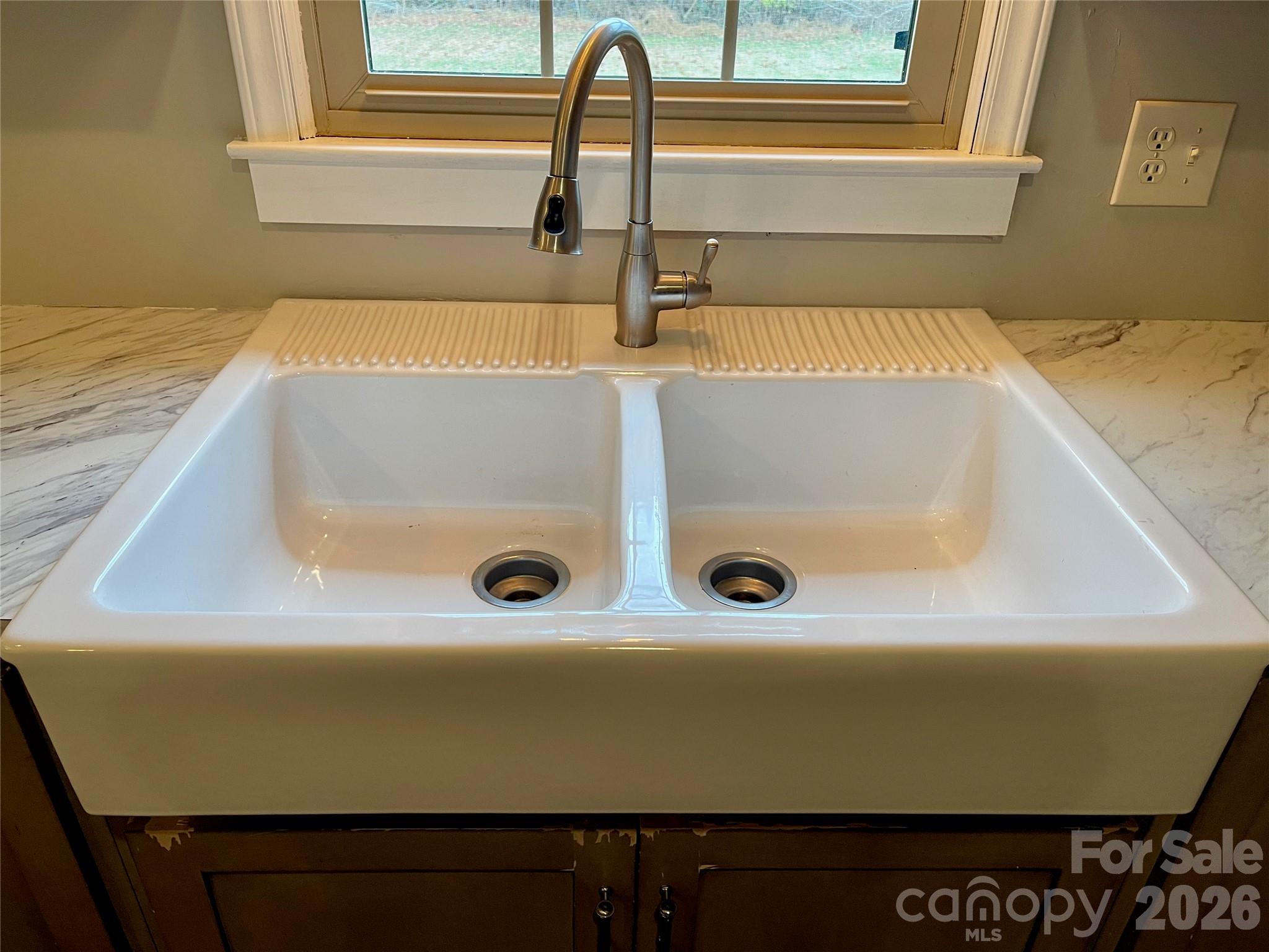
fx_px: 916
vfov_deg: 54.9
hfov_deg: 69.4
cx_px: 634
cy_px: 476
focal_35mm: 25
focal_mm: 5.1
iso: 80
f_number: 1.6
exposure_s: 1/60
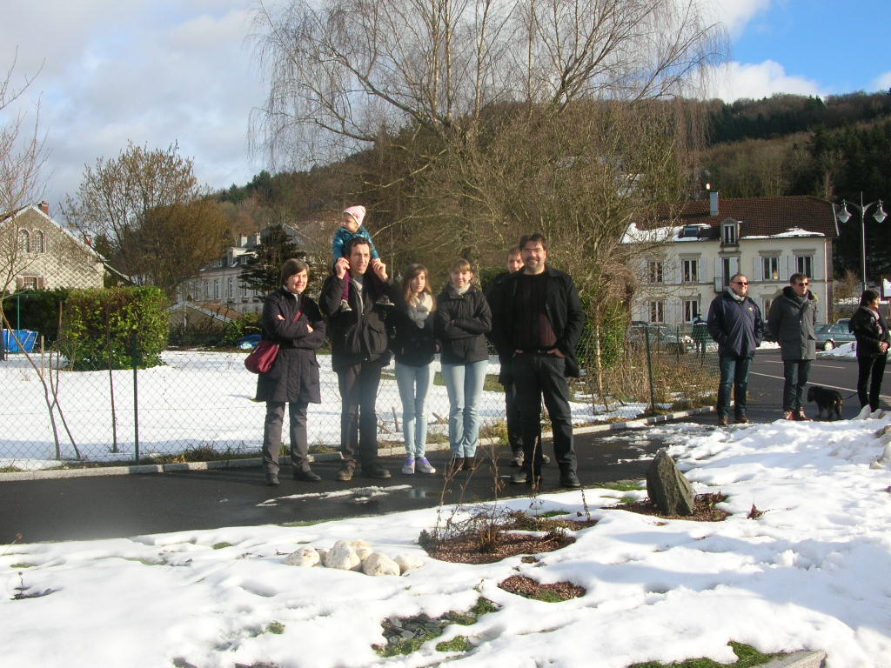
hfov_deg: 52.6
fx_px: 901
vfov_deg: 40.7
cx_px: 446
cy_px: 334
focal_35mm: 35
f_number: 5.6
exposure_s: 1/215
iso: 50
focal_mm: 5.8
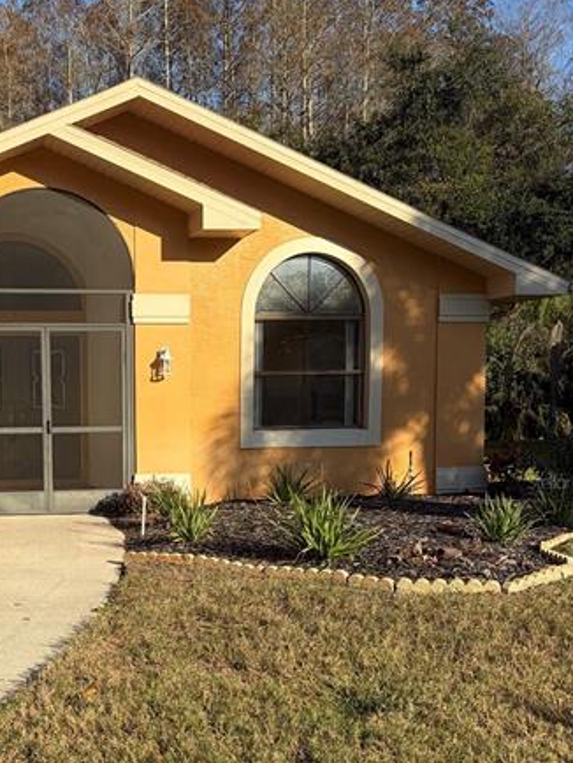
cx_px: 100
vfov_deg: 40.9
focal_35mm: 46
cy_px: 482
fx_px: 1014
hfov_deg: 30.6
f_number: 1.6
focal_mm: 5.96
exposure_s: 1/3279
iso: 50
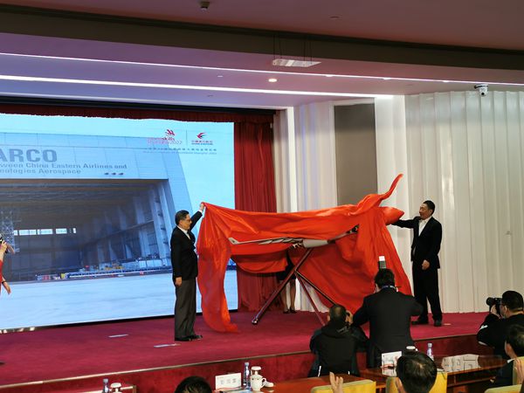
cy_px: 196
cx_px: 262
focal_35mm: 57
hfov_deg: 33.8
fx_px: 863
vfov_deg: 25.7
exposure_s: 1/120
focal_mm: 5.58
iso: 50
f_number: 1.8
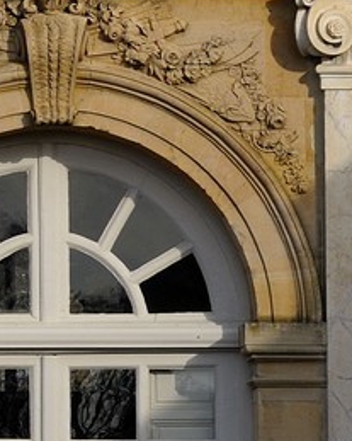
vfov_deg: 2.1
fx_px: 12066
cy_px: 211
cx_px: -815
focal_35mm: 926
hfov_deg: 1.7
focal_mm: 160
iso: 200
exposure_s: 1/320
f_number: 11
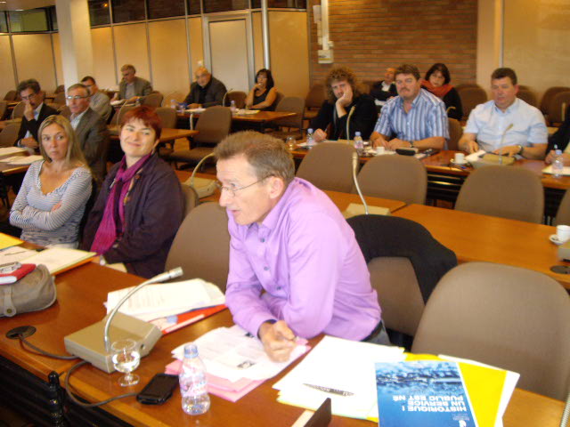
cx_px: 285
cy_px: 214
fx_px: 626
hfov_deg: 49.0
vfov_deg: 37.7
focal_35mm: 38
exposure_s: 1/40
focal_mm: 6.2
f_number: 2.7
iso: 200
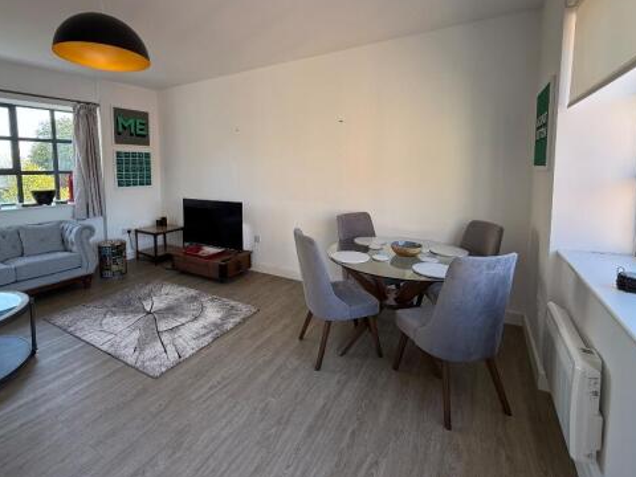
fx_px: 312
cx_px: 297
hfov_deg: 90.9
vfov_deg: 73.9
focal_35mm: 17
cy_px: 191
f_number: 2.2
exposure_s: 1/99
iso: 64
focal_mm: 2.22
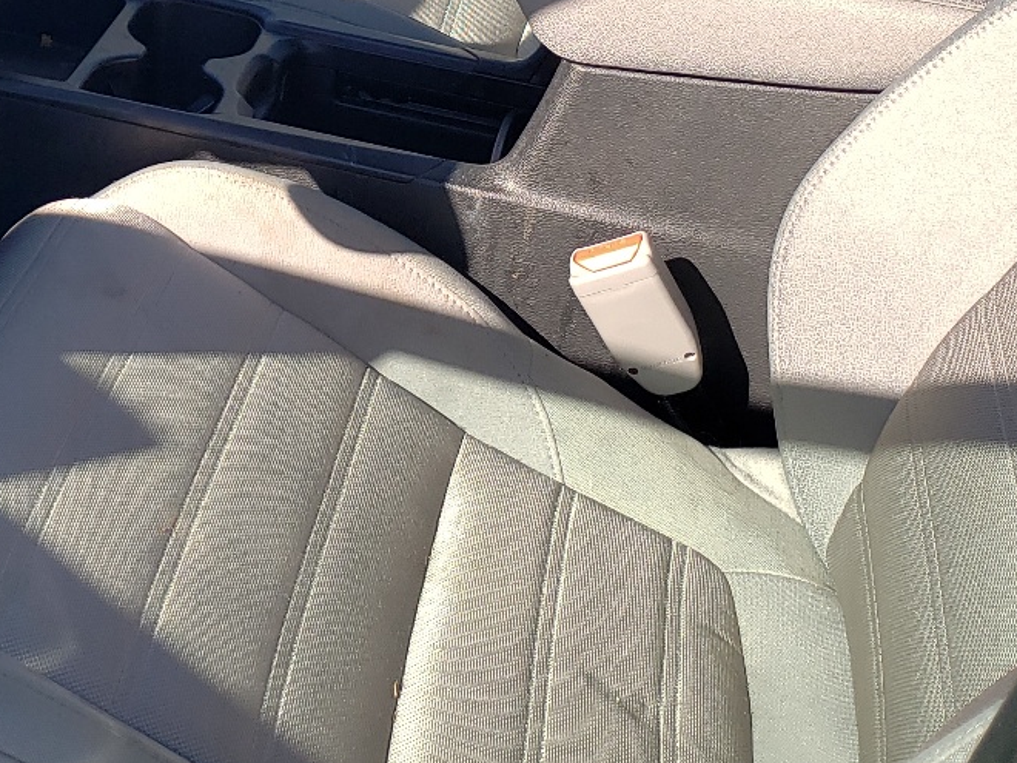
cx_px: 103
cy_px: -71
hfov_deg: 29.5
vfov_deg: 22.1
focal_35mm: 63
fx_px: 1851
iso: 50
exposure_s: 1/1000
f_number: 1.5
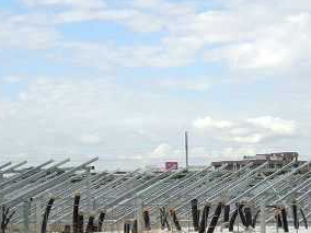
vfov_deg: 13.6
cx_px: 221
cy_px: 189
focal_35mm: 108
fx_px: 970
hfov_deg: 18.1
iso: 125
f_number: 4
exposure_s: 1/500
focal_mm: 8.7
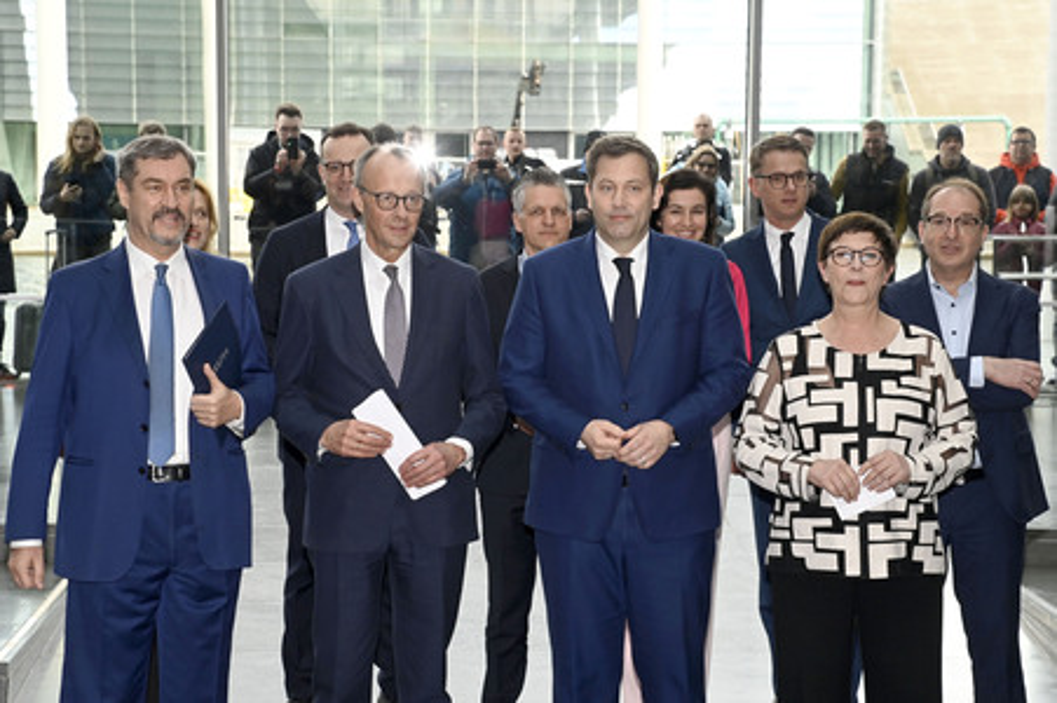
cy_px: 352
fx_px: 3081
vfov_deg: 13.0
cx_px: 528
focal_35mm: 105
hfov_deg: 19.5
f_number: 9
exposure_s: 1/250
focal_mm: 105
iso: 2000
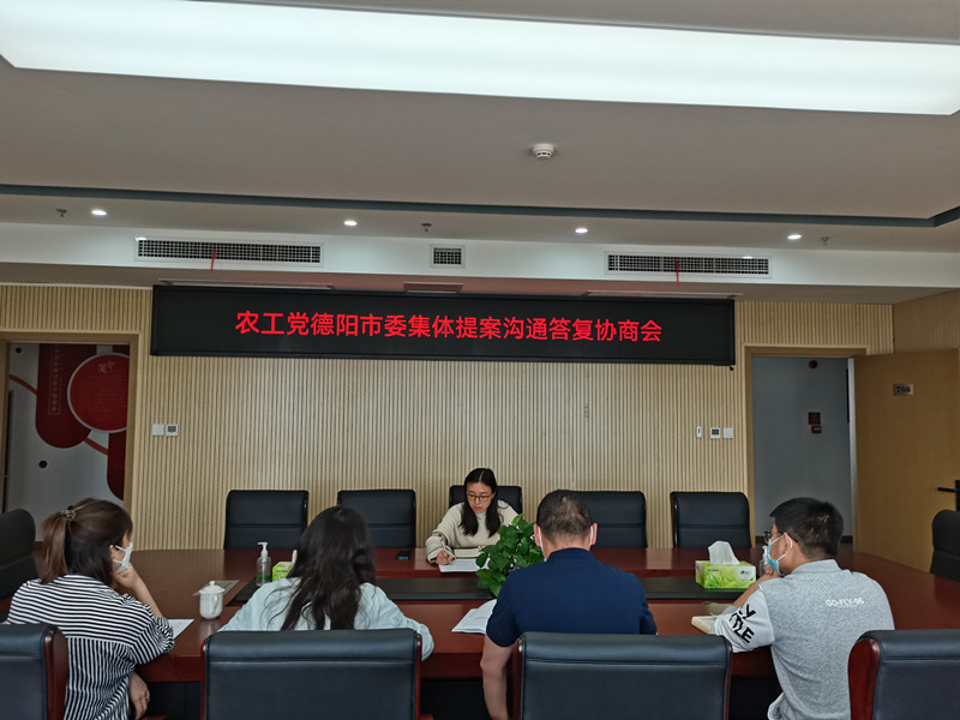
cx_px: 480
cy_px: 360
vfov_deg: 53.1
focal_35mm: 26
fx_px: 721
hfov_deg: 67.3
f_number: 1.8
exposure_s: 1/100
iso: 80
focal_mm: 5.58
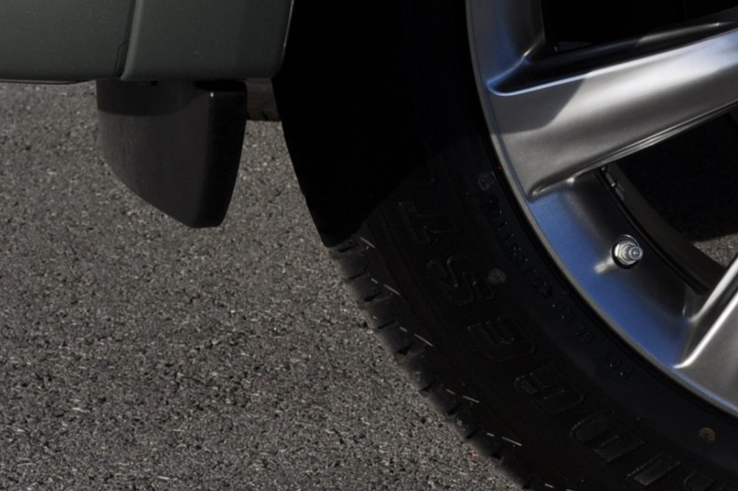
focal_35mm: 152
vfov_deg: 8.9
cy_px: -53
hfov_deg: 13.1
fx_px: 3114
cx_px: 949
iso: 200
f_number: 10
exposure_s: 1/400
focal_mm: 32
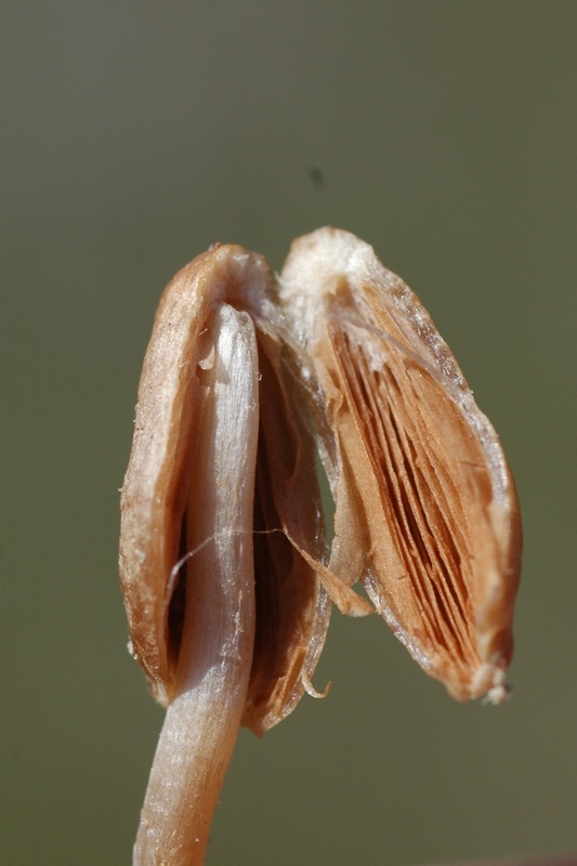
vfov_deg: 22.6
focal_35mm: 90
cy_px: 433
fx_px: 2165
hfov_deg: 15.2
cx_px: 288
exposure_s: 1/400
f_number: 10
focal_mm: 60
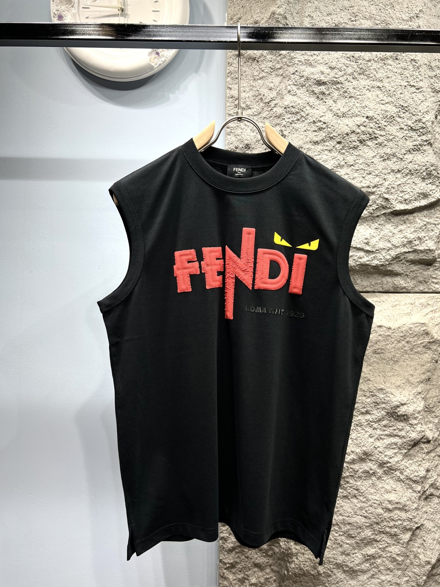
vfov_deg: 65.3
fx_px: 458
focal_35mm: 27
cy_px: 295
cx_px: 223
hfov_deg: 51.3
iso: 50
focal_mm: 5.7
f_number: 1.5
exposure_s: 1/1361
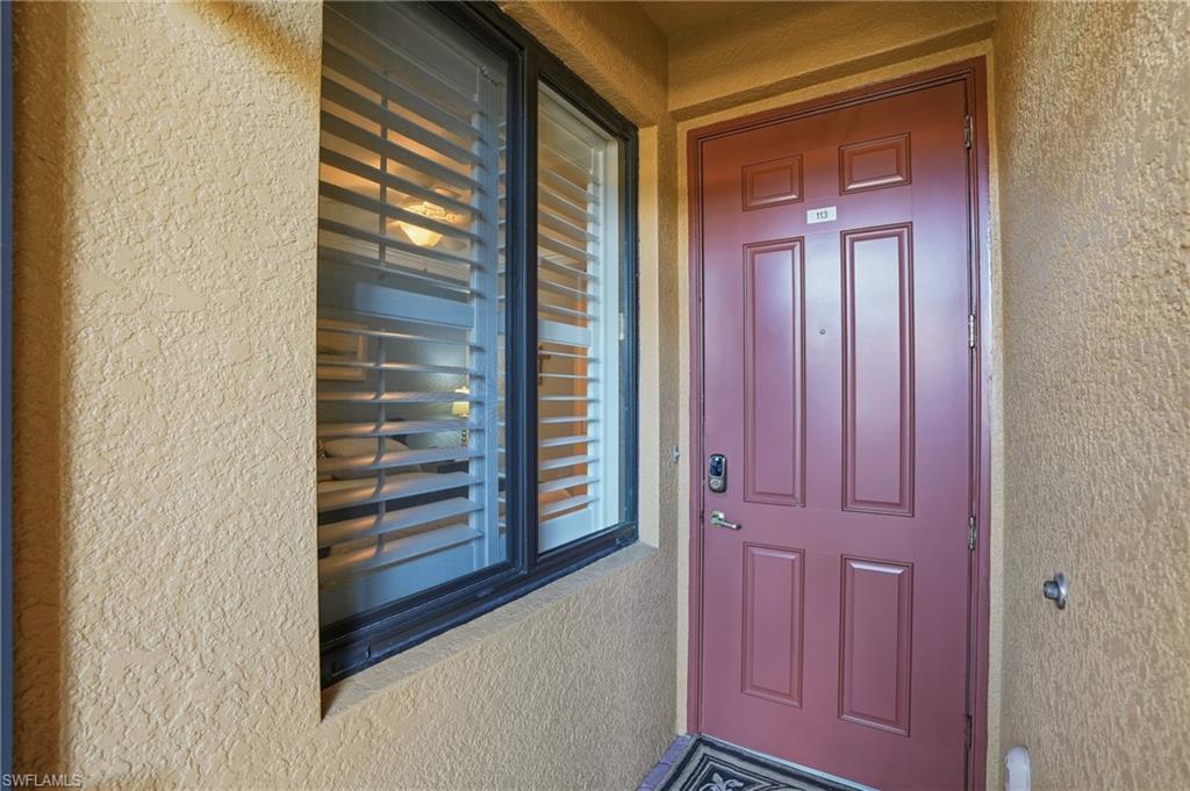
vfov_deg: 73.7
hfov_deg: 96.8
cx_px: 595
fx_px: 528
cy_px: 396
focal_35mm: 16
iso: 400
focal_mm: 16
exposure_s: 1/20
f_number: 9
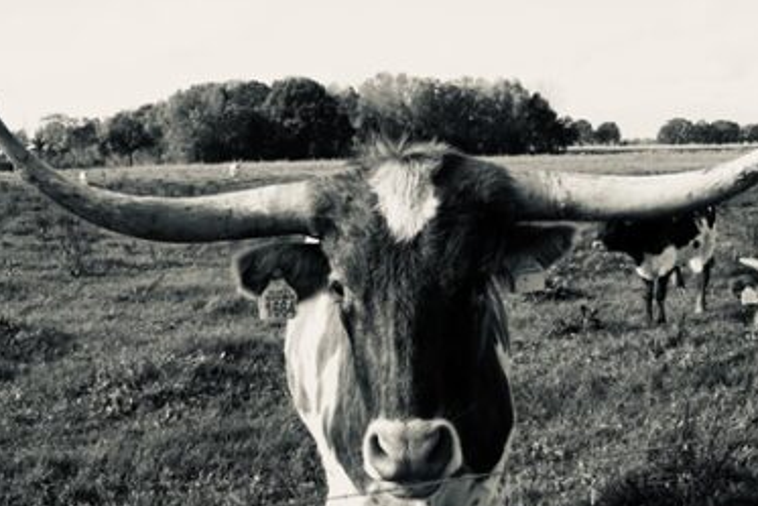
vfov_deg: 29.9
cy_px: 284
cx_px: 469
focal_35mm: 45
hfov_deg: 43.3
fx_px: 948
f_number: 22
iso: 400
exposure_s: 1/80
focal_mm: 28
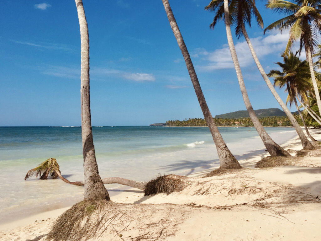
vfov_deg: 48.2
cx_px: 160
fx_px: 269
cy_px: 120
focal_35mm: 29
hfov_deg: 61.7
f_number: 2.2
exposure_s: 1/3597
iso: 32
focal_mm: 4.15
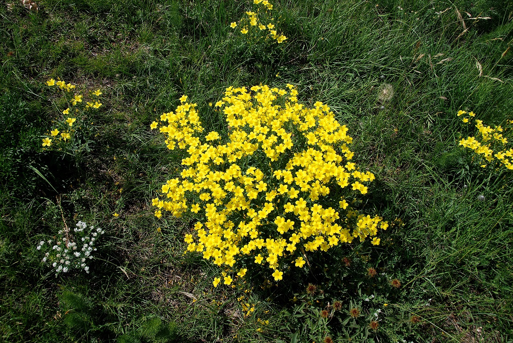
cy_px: 172
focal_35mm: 33
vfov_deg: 40.1
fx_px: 471
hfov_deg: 57.2
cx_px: 256
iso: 100
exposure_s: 1/320
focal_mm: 22
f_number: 9
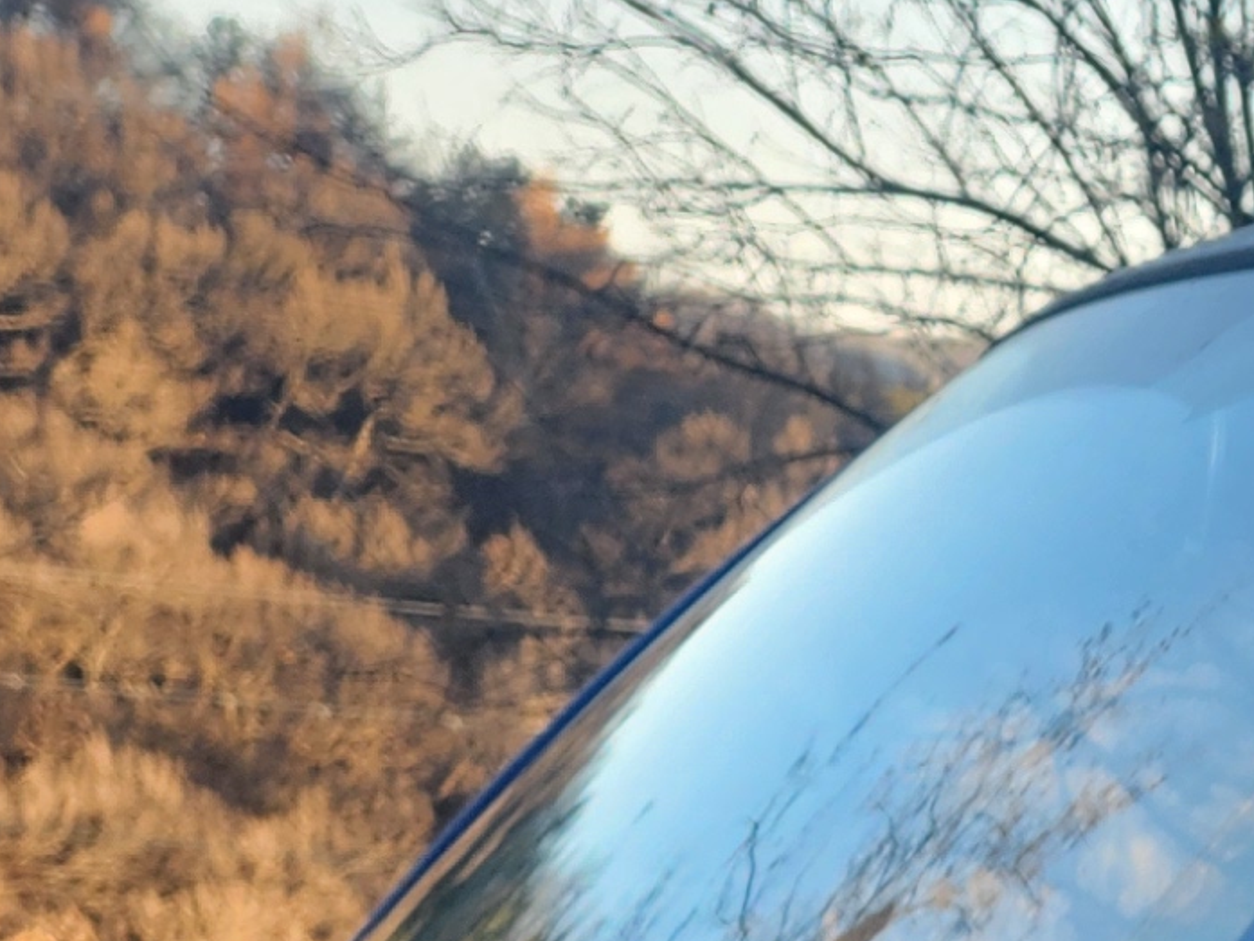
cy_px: 2022
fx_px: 4783
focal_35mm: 132
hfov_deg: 12.4
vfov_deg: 10.2
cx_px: 2805
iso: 20
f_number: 1.8
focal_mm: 5.4
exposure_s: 1/180
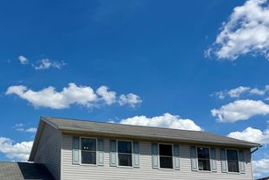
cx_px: 91
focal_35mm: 44
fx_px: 329
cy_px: 153
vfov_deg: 29.6
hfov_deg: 43.9
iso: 50
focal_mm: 5.96
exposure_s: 1/7692
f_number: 1.6
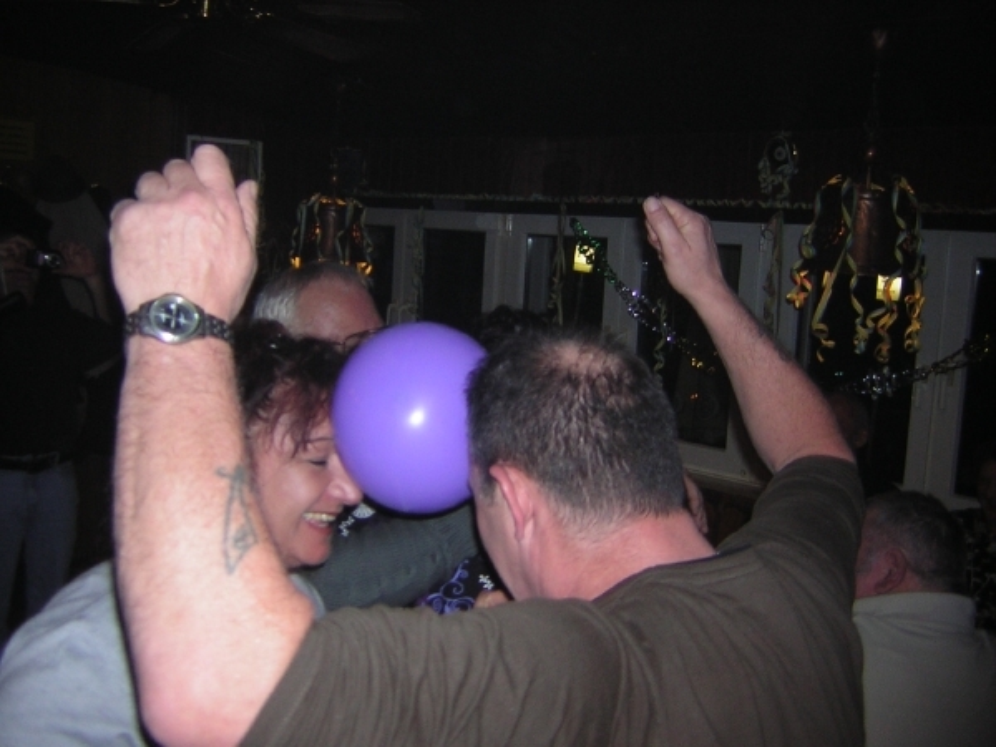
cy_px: 374
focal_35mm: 36
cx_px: 498
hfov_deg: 51.4
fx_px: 1036
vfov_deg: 39.7
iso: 50
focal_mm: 4.7
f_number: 2.6
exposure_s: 1/60.1
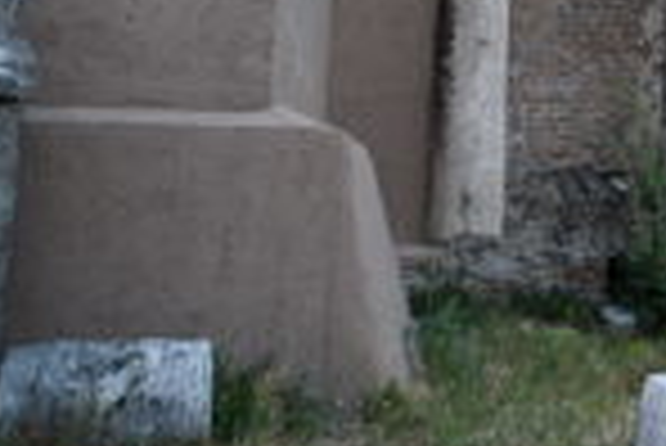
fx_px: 1204
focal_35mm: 65
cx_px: 882
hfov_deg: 26.1
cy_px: -79
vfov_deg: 19.8
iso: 160
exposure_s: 1/40
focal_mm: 16
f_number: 3.5
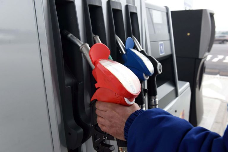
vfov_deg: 41.1
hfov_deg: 58.7
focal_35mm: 32
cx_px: 114
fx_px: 203
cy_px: 76
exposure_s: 1/320
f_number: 6.3
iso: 800
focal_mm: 32
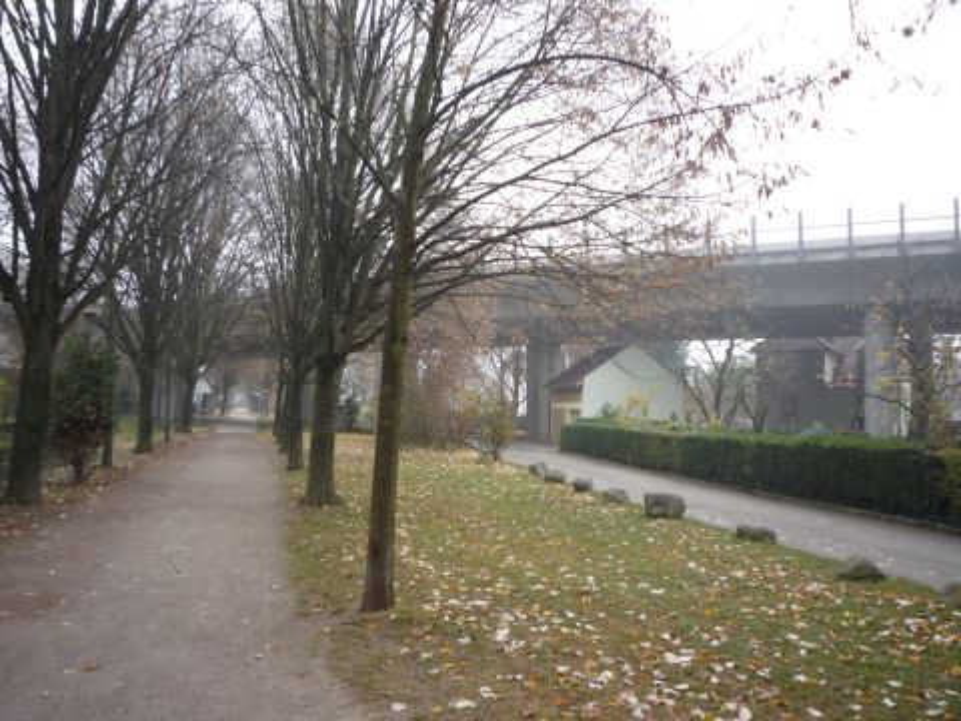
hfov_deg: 56.8
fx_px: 888
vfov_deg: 44.2
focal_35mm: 32
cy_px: 360
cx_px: 480
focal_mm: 5.2
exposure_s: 1/100
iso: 100
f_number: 3.3
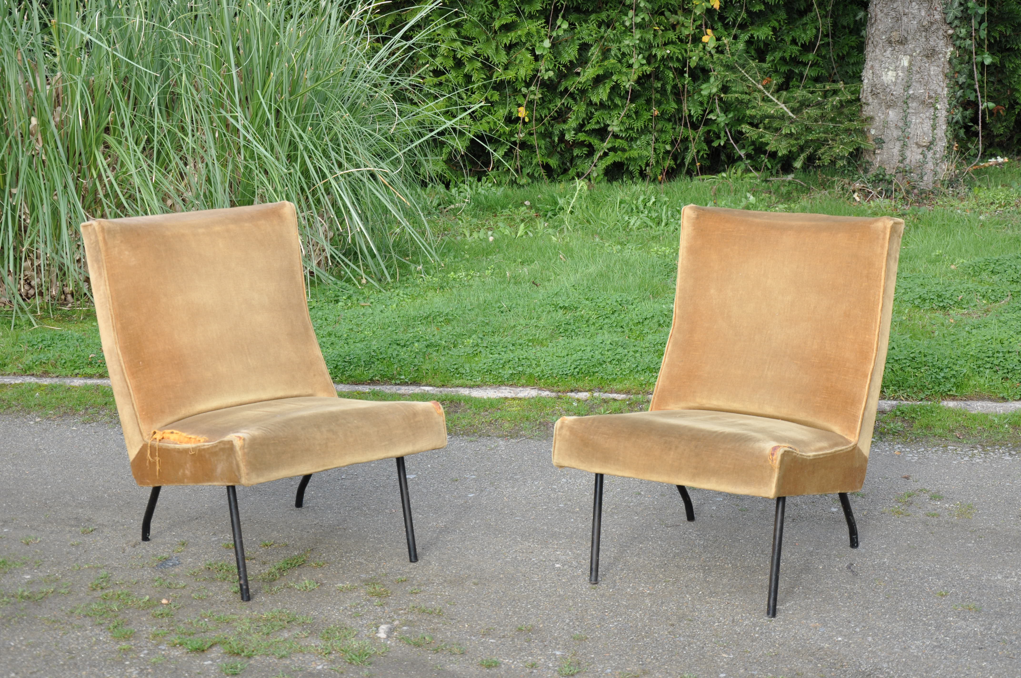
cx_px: 510
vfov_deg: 18.9
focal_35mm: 72
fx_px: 2039
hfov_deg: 28.1
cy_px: 339
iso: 250
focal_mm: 48
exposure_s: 1/180
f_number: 6.7
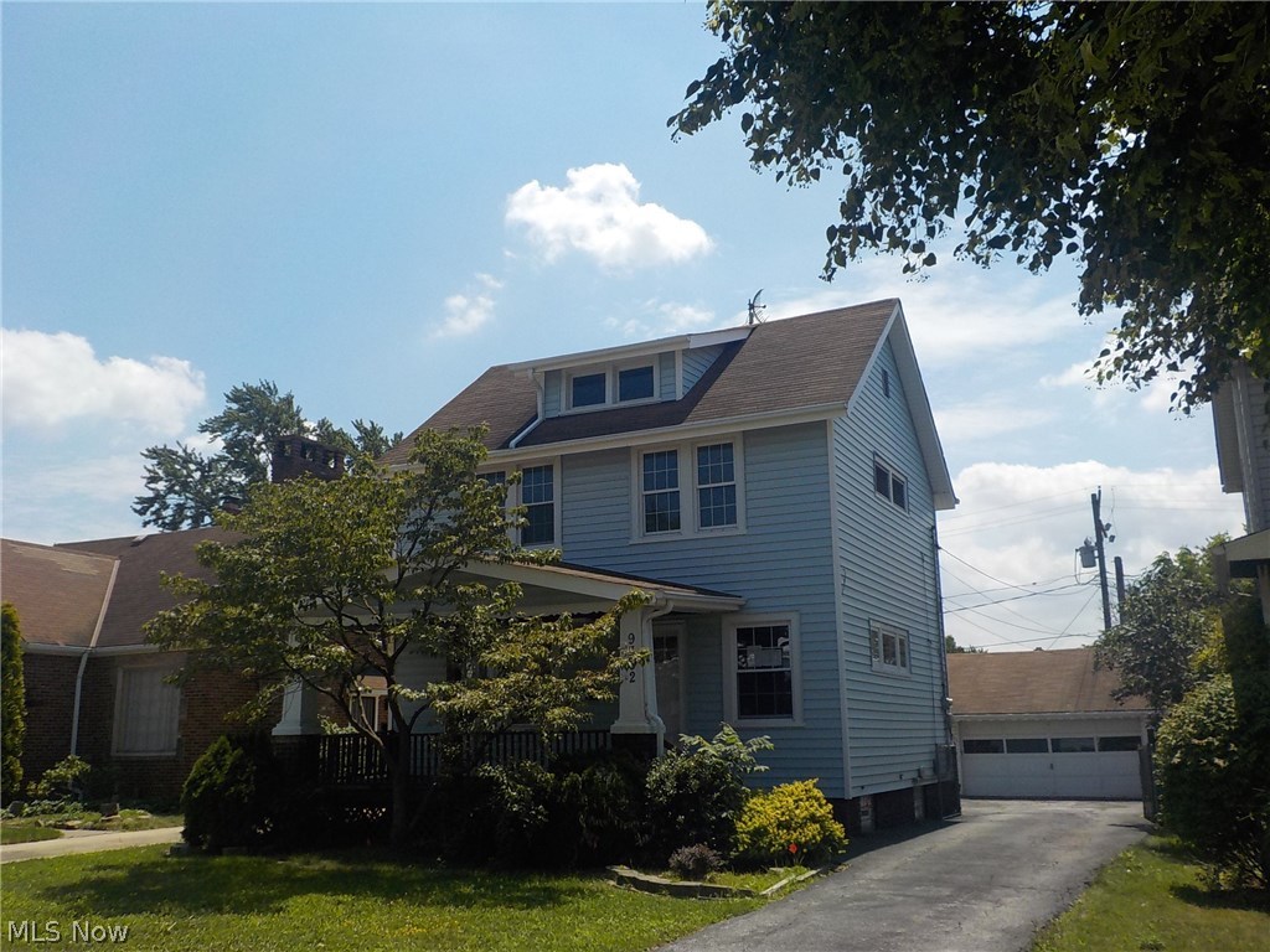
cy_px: 476
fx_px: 1101
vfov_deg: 46.8
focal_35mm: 30
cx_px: 635
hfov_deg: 60.0
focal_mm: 4.1
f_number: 6.6
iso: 125
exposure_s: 1/500
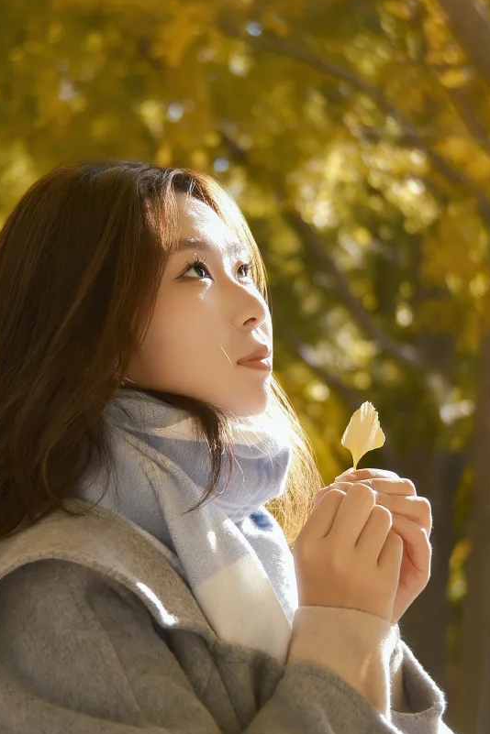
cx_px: 122
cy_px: 455
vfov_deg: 21.4
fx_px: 1939
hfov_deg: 14.3
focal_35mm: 95
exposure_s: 1/250
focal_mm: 31
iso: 160
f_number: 2.8
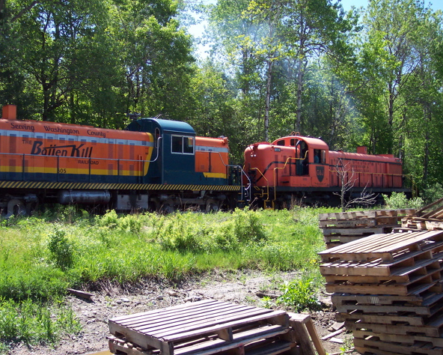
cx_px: 205
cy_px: 176
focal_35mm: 40
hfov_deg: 45.7
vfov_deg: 37.4
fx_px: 525
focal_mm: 8
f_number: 2.8
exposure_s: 1/700
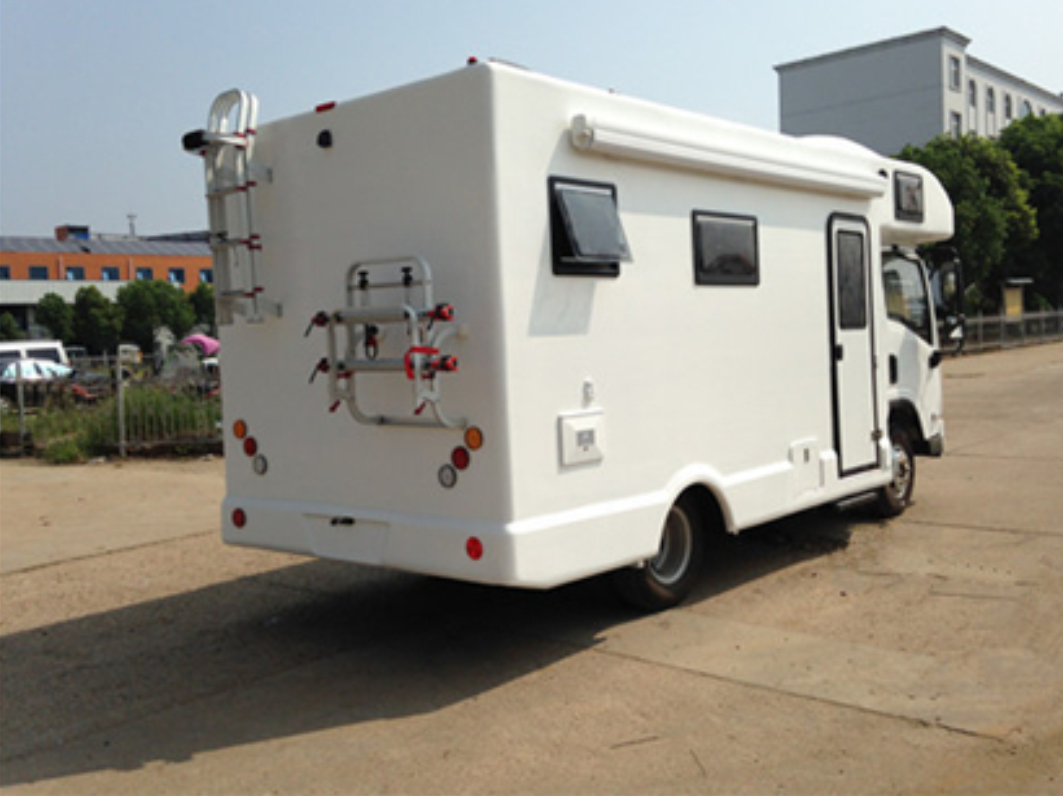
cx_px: 559
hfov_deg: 52.6
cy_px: 376
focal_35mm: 35
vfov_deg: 40.6
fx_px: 1074
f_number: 2.4
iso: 50
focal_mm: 4.12
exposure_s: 1/2857
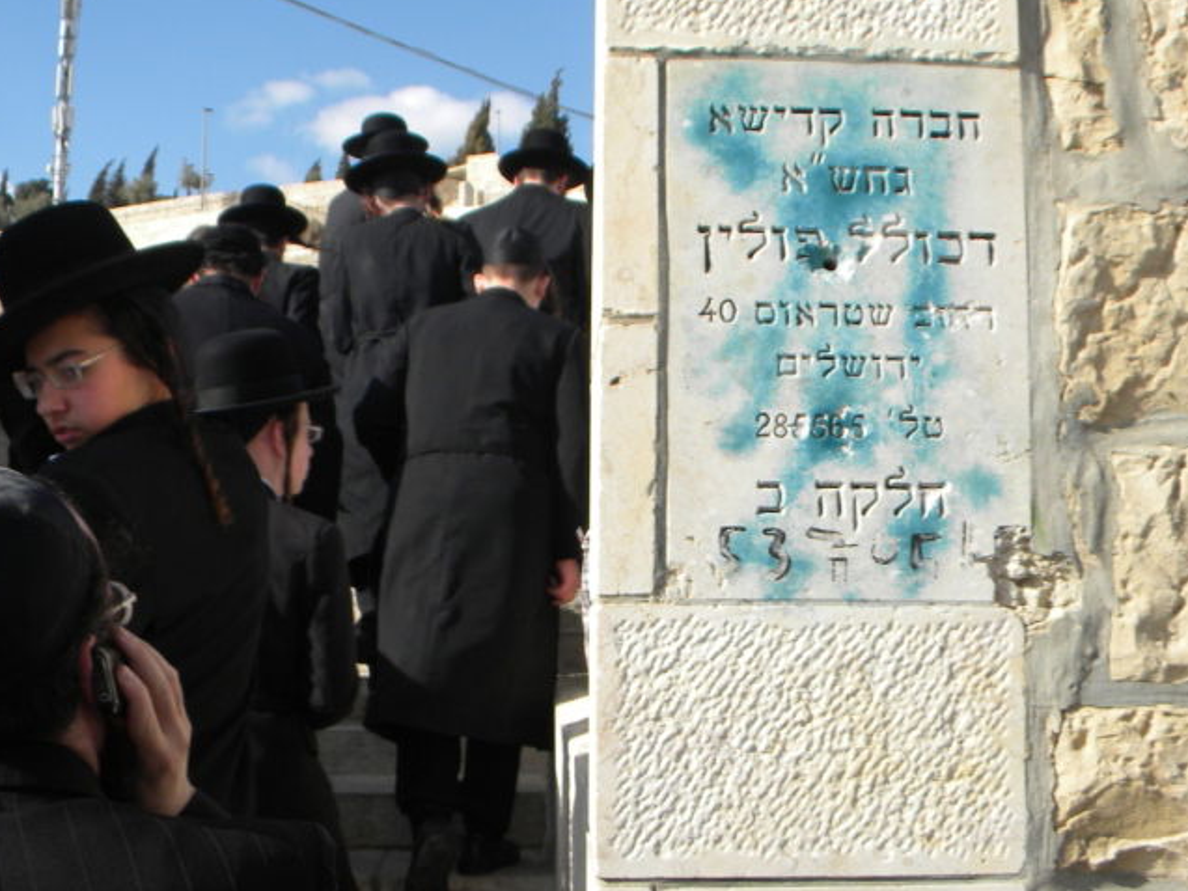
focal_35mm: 45
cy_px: 539
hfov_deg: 42.0
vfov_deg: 32.1
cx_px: 634
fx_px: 1545
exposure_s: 1/241
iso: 80
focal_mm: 5
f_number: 7
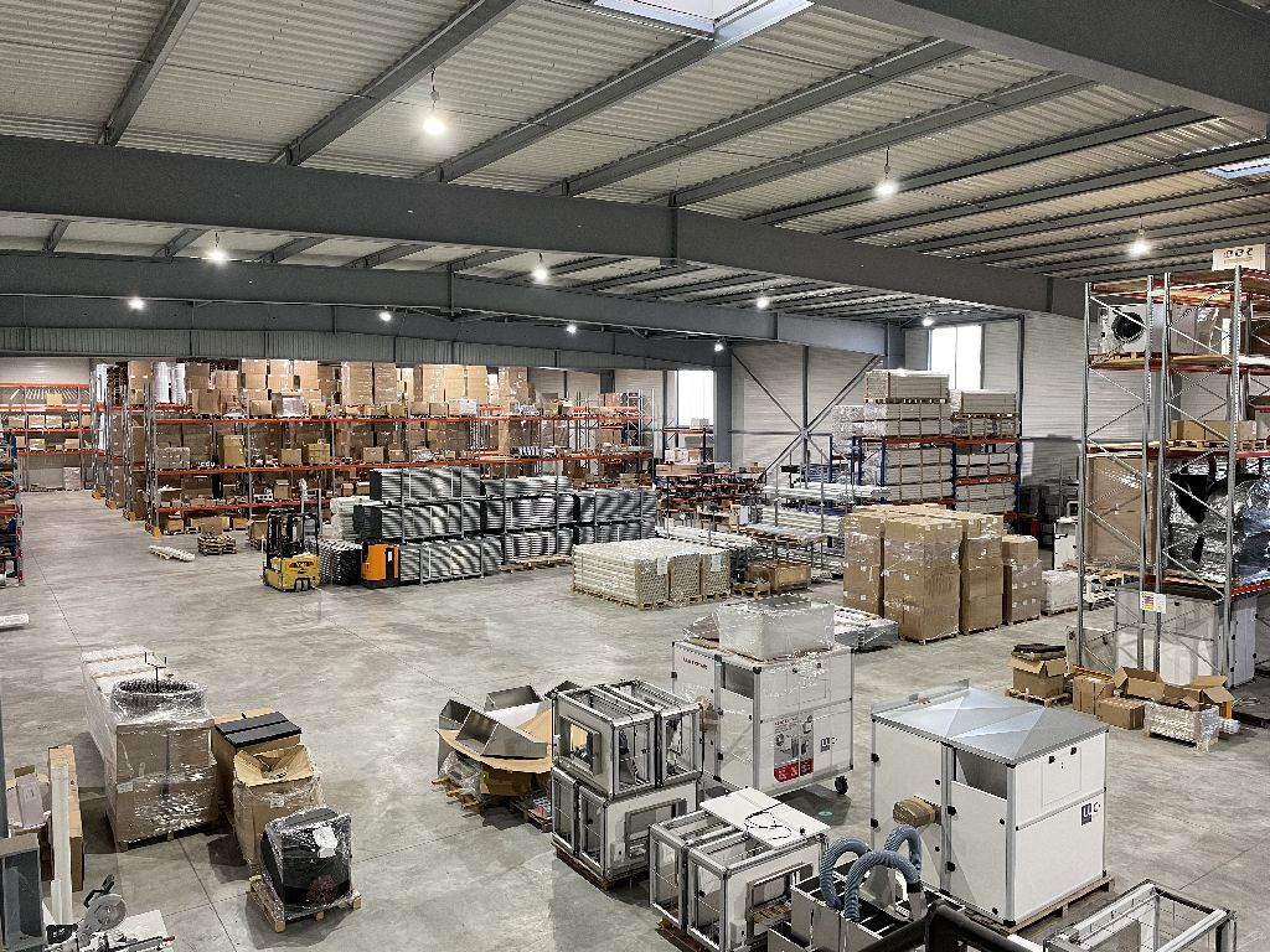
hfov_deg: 67.3
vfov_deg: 53.1
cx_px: 635
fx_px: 954
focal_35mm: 26
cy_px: 476
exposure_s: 1/60
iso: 160
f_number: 1.6
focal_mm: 4.2
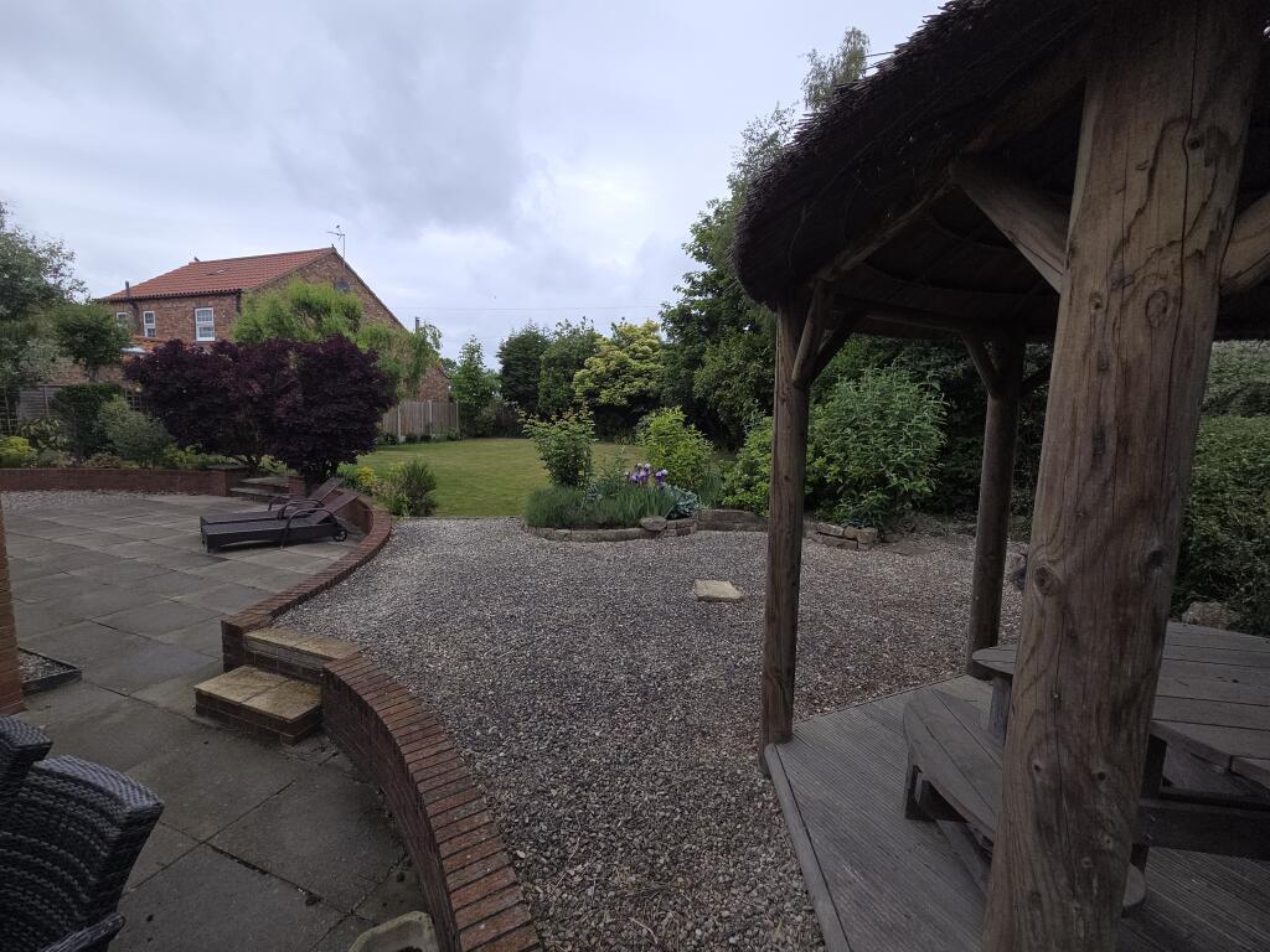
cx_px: 635
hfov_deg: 106.2
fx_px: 477
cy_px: 476
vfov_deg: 89.9
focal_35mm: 13
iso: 50
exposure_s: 1/816
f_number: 2.2
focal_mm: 2.2
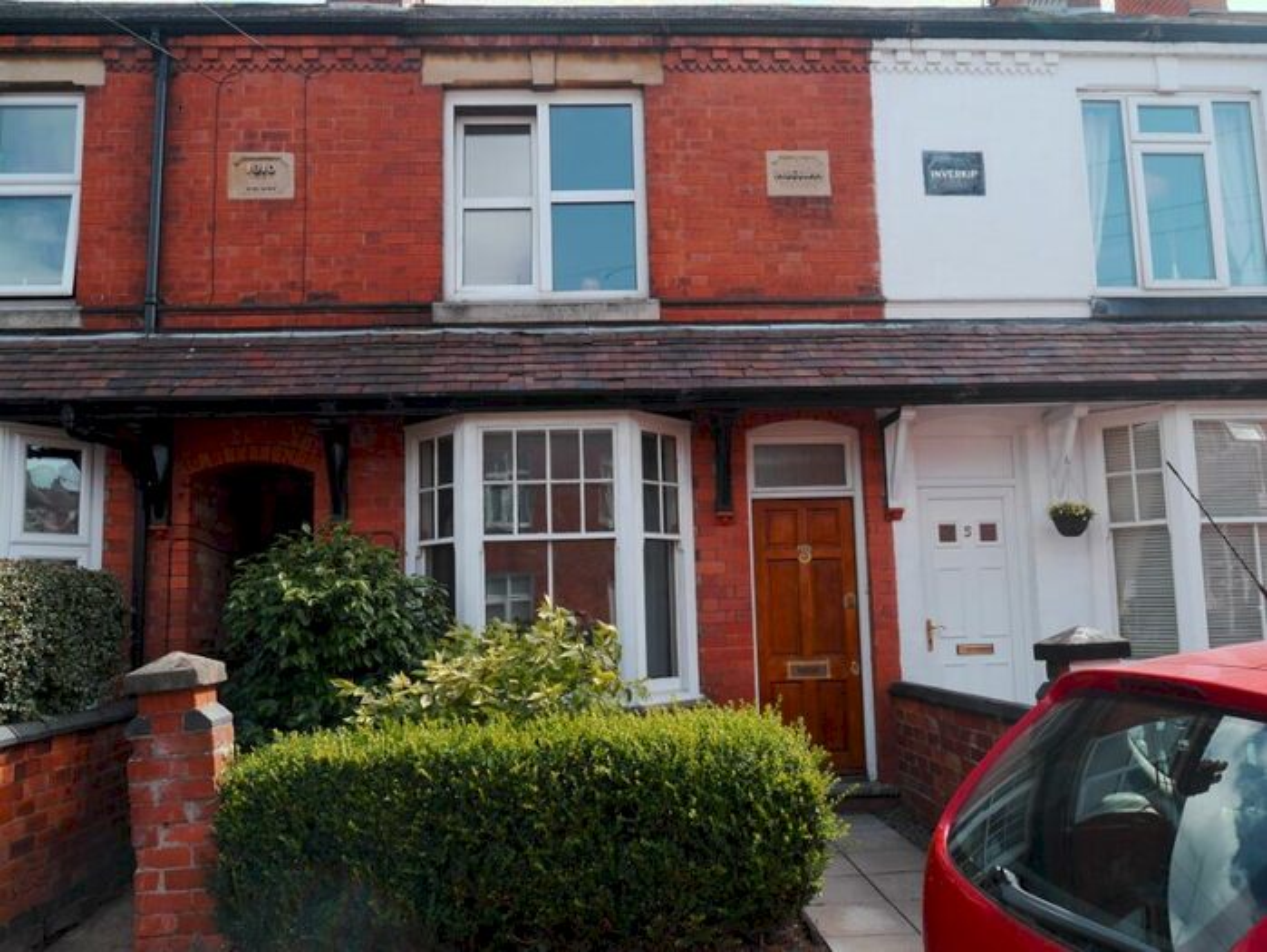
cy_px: 476
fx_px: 1025
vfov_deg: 49.8
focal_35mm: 28
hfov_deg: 63.4
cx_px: 634
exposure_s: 1/250
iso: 160
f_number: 5.6
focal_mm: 14
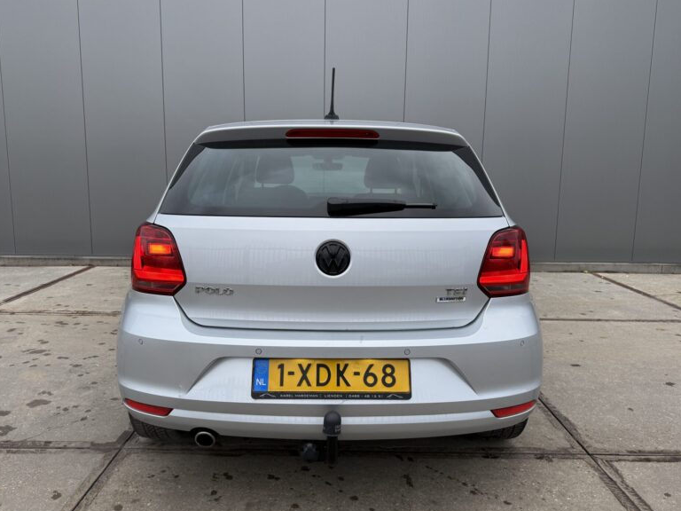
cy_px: 250
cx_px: 331
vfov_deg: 54.9
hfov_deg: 69.4
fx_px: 492
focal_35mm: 25
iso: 100
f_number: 1.78
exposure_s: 1/100
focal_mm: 6.76
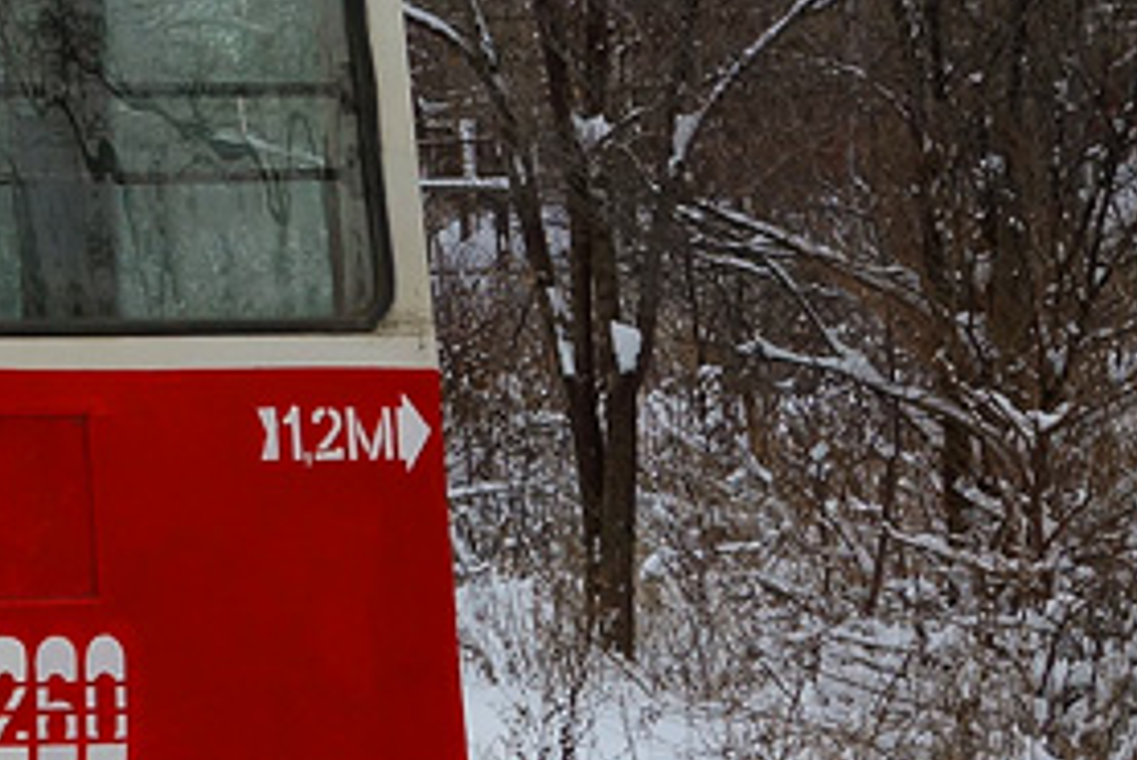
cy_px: -66
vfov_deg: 6.6
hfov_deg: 9.5
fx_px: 6572
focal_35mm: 208
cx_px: -739
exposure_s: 1/500
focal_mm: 17.8
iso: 125
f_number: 5
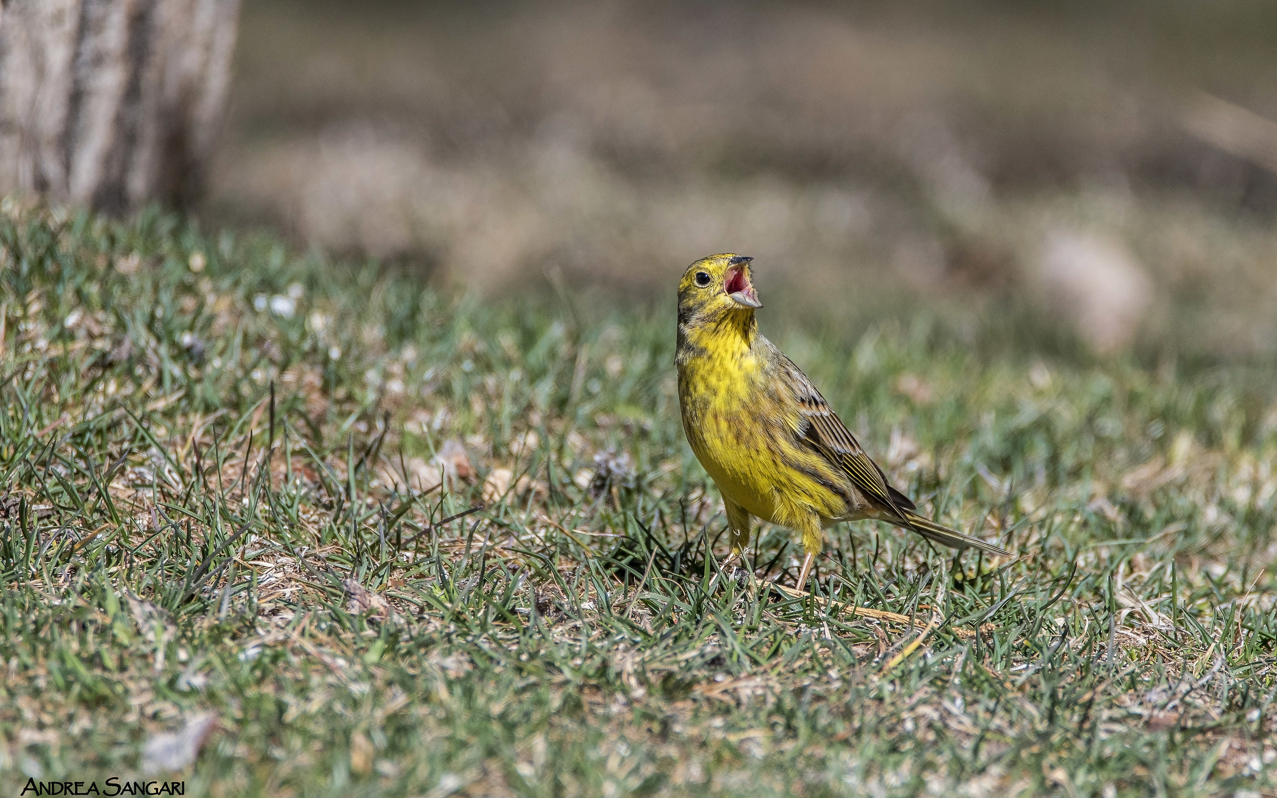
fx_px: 31984
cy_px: 388
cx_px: 639
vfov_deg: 1.4
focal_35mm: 919
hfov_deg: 2.3
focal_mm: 600
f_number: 6.3
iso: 1000
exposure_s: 1/2500
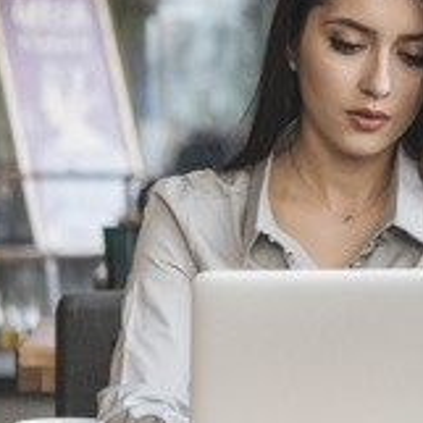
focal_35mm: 198
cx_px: 659
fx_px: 2737
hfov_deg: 8.6
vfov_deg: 8.8
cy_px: 114
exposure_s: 1/160
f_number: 2.8
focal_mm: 60
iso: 400
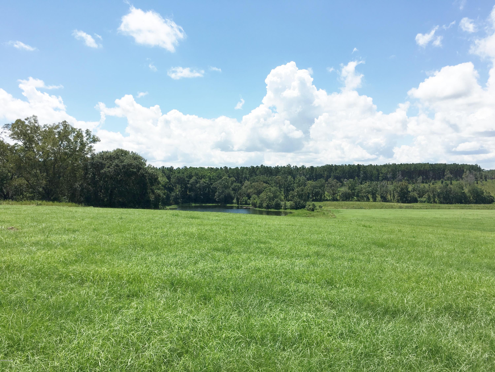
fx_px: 415
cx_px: 248
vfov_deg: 48.2
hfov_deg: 61.7
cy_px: 186
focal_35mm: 29
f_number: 2.2
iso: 25
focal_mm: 4.15
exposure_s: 1/2262
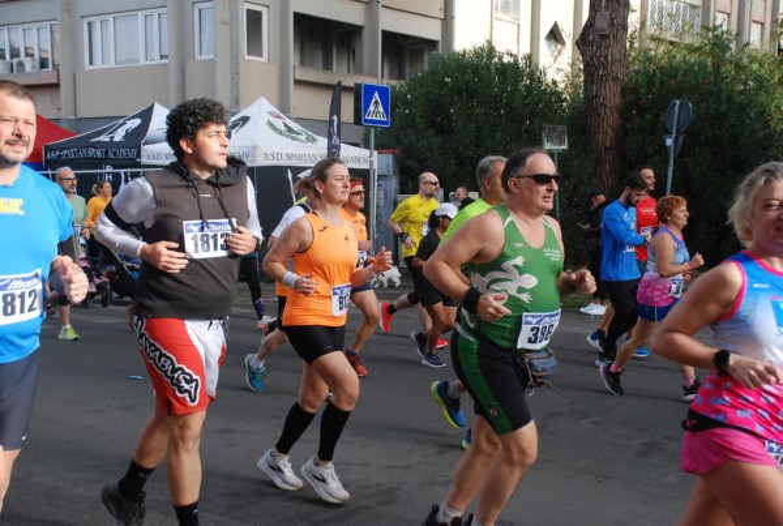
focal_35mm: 48
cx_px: 392
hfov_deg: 41.0
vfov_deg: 28.2
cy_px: 263
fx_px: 1046
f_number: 4.5
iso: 1000
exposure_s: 1/1250
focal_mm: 32
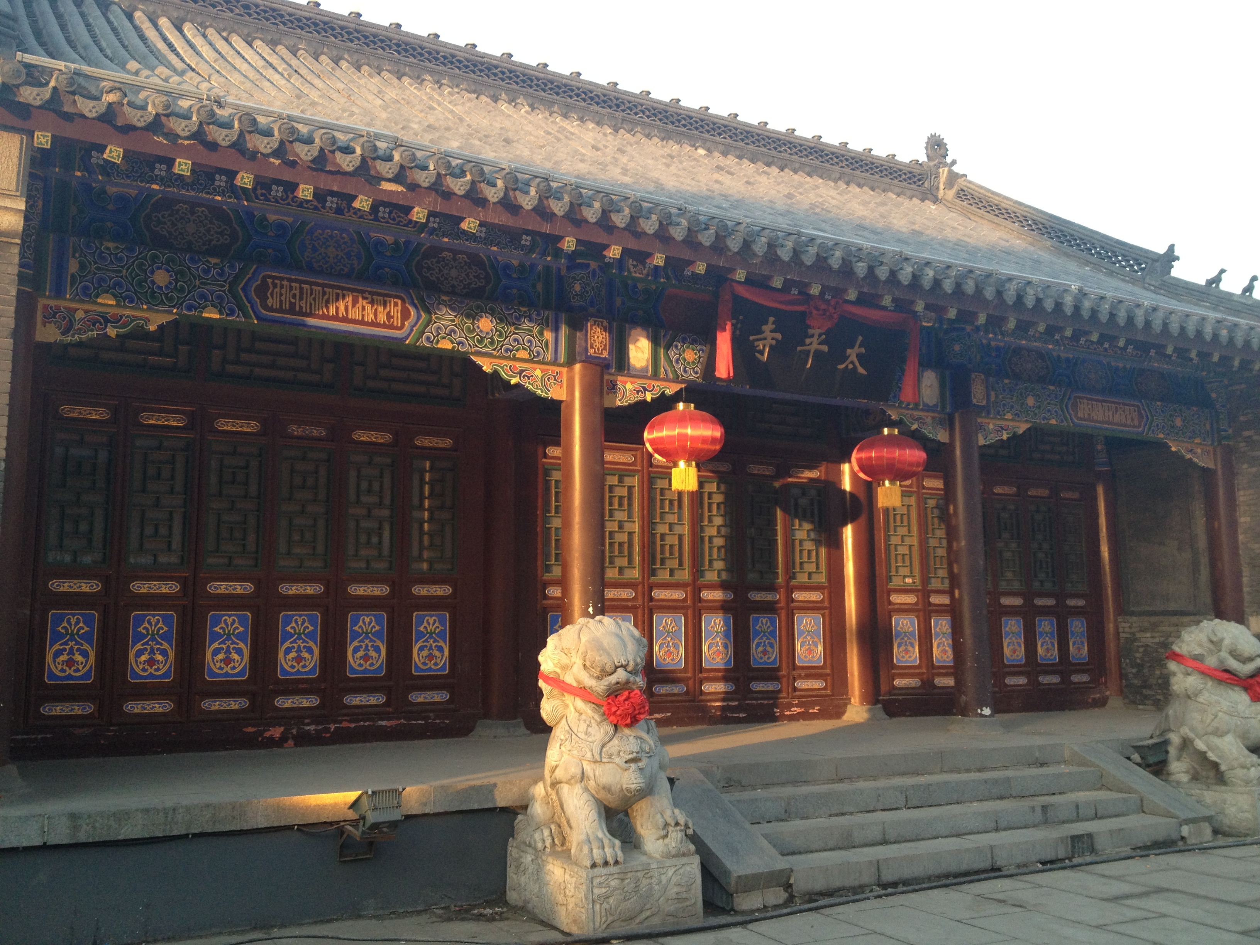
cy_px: 472
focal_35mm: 35
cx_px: 630
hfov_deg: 52.6
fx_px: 1274
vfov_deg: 40.7
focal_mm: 4.28
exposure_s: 1/120
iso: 100
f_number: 2.4
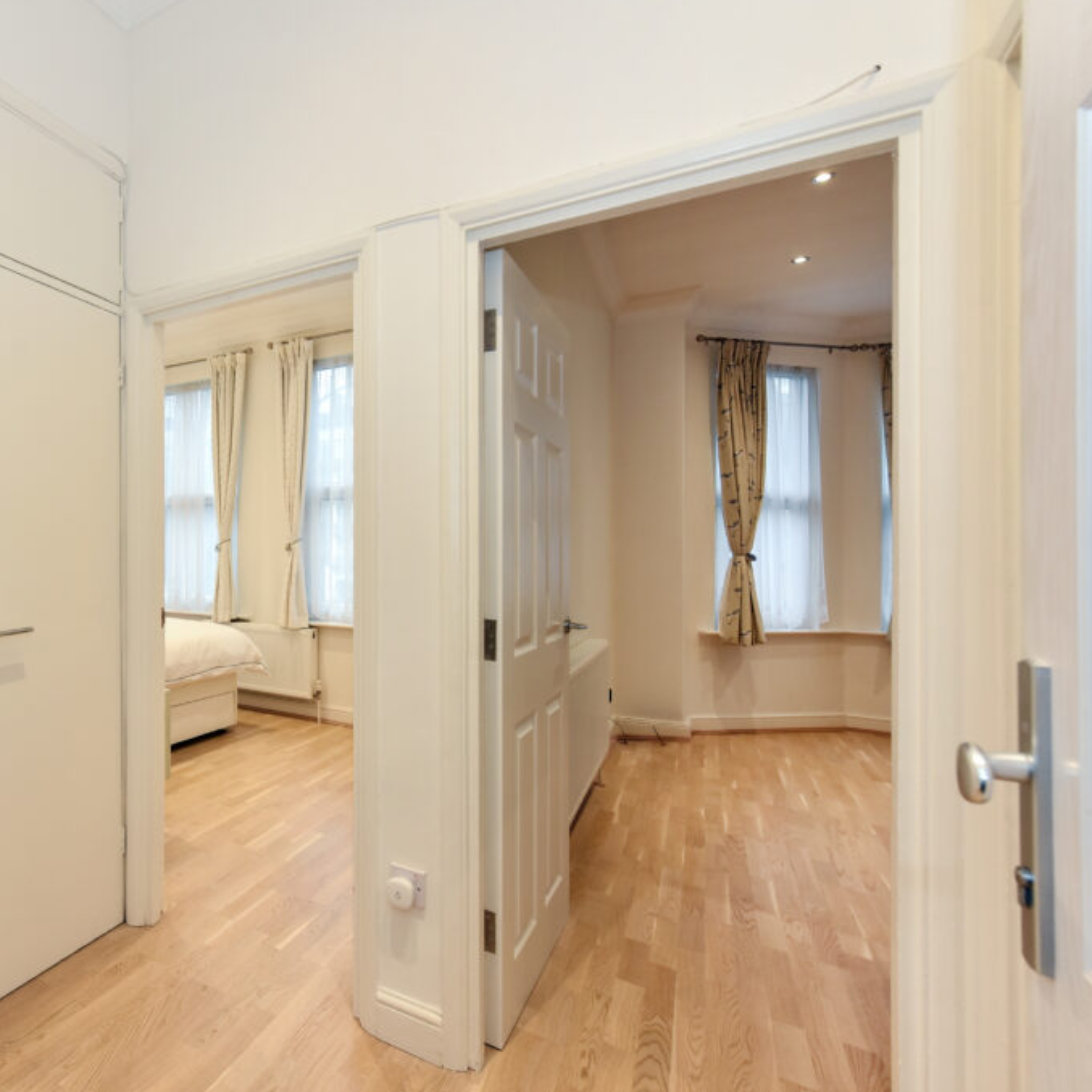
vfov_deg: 80.7
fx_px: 642
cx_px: 269
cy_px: 545
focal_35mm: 18
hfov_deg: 74.8
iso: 400
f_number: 9
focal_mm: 14
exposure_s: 1/20
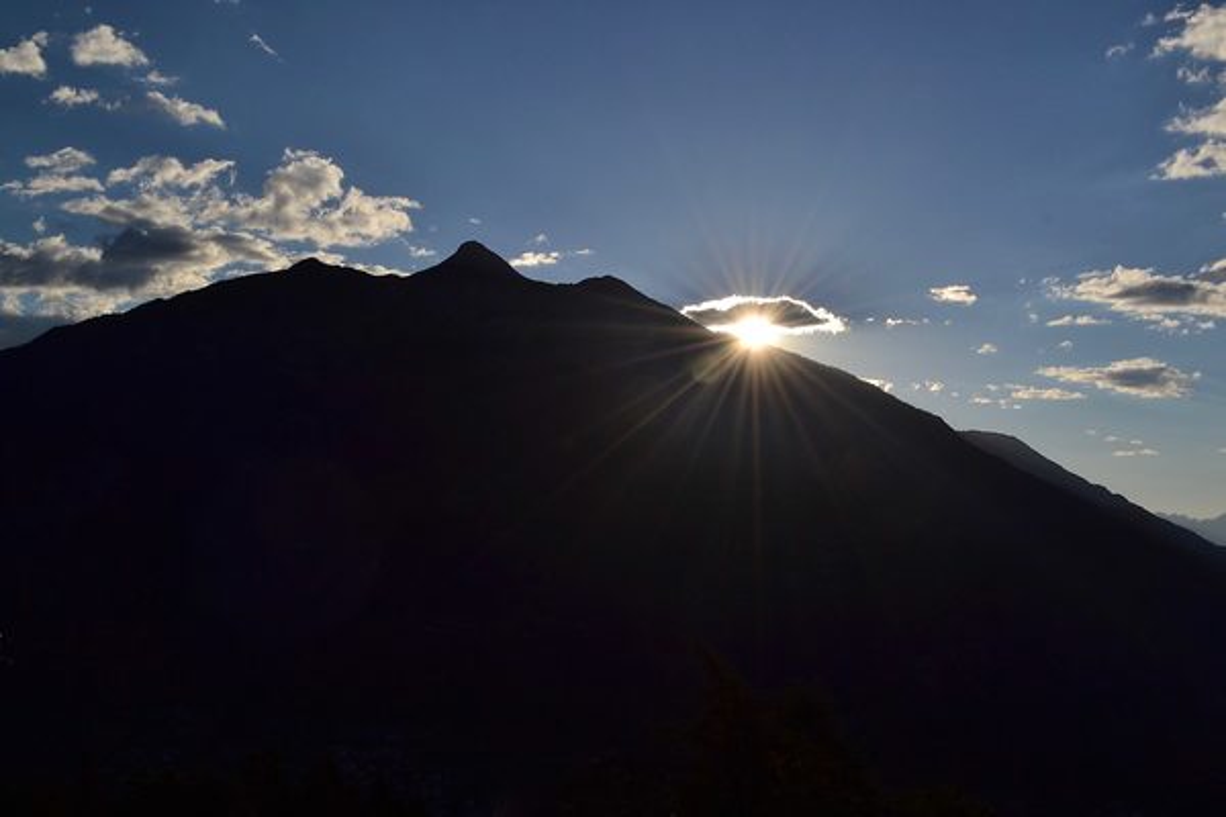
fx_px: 1328
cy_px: 408
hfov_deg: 49.6
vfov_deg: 34.2
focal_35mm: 39
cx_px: 613
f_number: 11
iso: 200
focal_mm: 26
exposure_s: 1/400
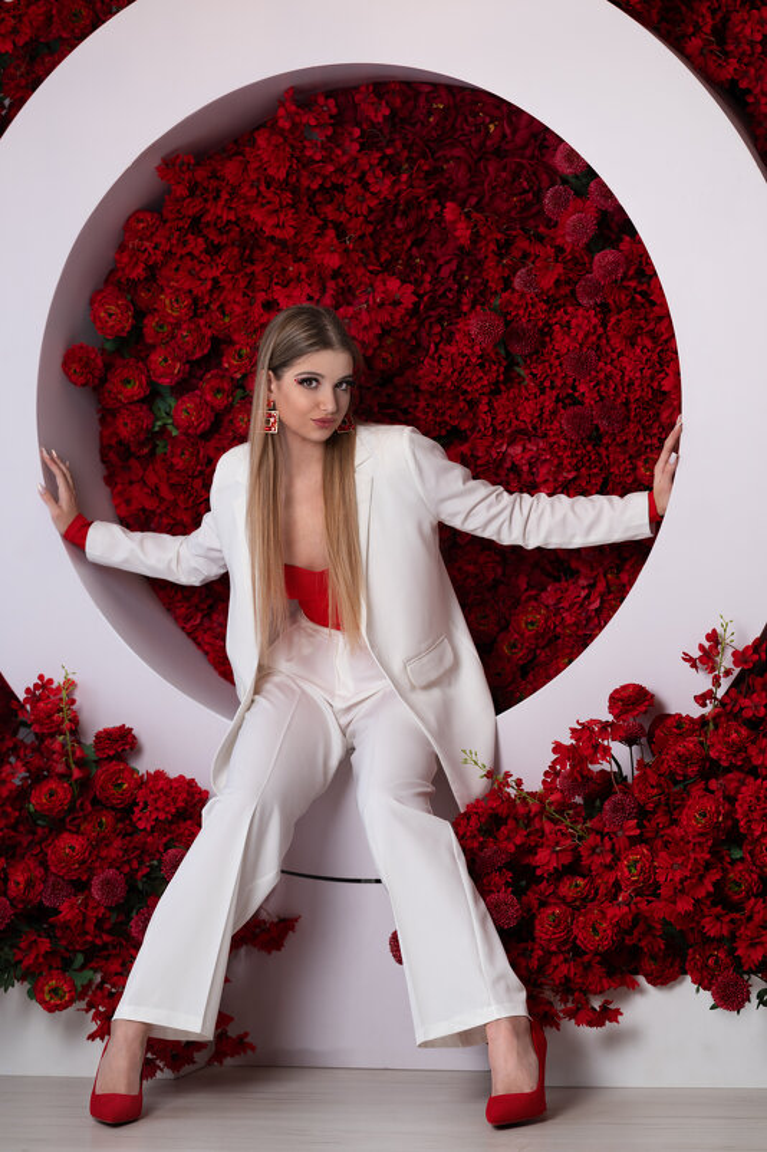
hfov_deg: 16.1
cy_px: 576
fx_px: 2719
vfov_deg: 23.9
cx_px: 384
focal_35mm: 85
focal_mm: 85
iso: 200
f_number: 2.8
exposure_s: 1/160
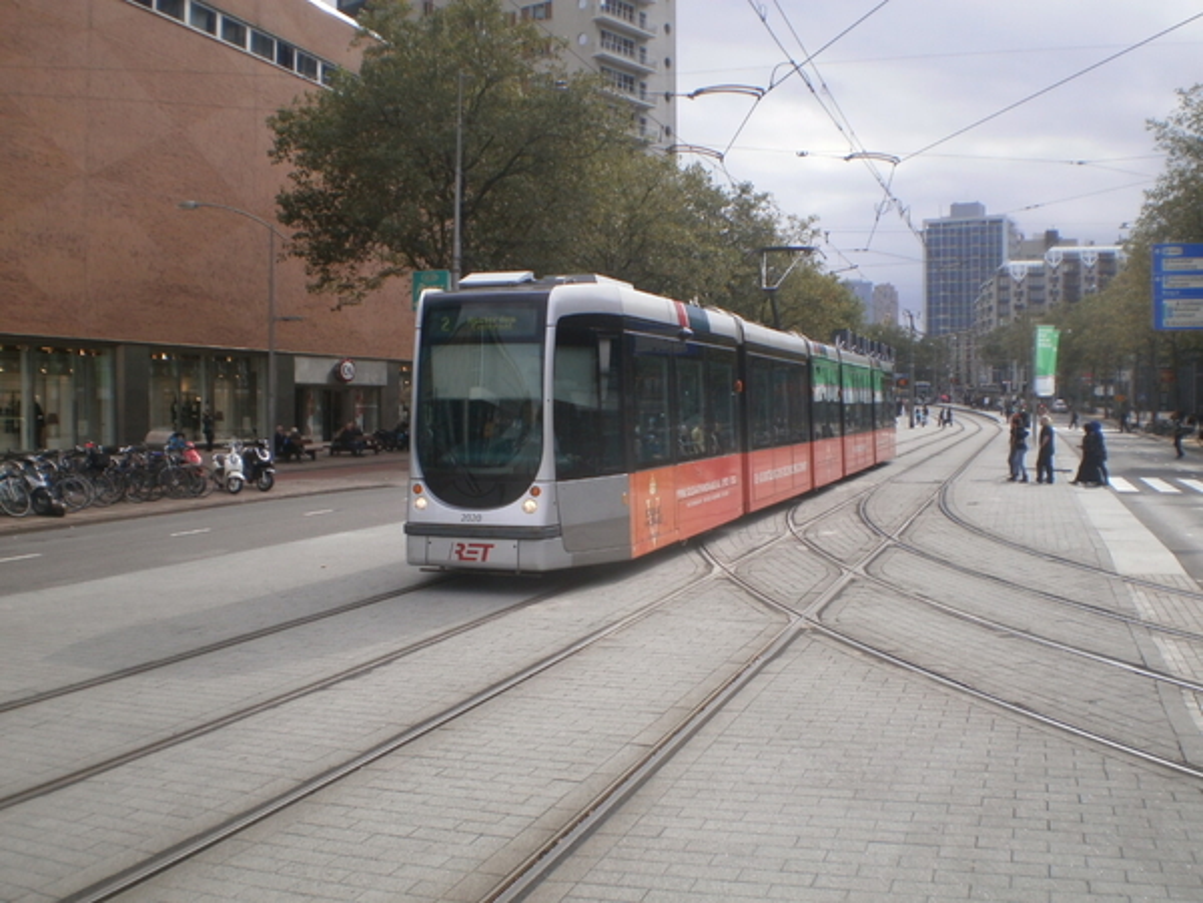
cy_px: 452
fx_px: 1251
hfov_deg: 51.4
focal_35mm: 36
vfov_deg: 39.7
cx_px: 602
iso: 100
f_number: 4.6
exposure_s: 1/500
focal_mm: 6.3
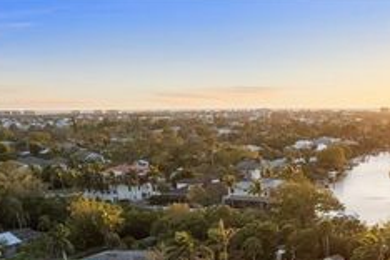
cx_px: 340
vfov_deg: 26.8
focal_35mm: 47
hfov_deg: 39.3
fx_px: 509
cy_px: 269
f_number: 2.8
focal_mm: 8.38
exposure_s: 1/1000
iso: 100
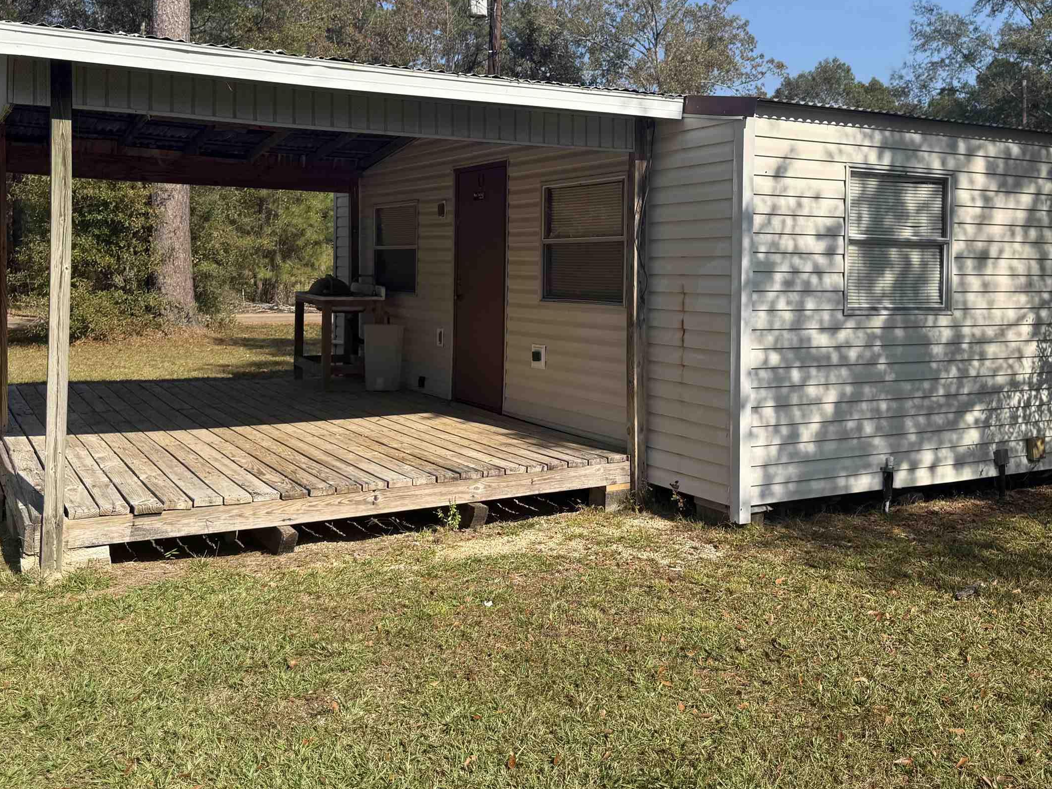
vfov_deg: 40.2
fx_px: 1064
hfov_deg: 52.5
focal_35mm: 35
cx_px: 581
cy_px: 258
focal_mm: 6.76
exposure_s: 1/3584
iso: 80
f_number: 1.78
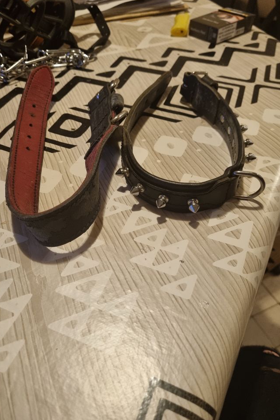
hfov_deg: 46.4
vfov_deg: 65.5
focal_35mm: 28
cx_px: 130
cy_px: 207
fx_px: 327
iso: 640
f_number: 1.8
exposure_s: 1/50
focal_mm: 5.4
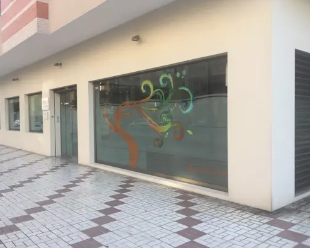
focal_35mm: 31
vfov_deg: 47.1
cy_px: 126
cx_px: 144
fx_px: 284
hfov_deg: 57.1
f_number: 2.2
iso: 32
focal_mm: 4.15
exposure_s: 1/180
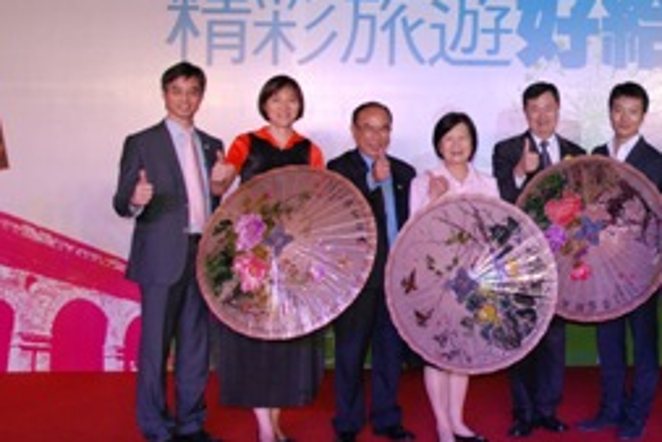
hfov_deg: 34.2
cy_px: 128
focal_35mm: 56
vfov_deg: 24.1
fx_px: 1028
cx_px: 565
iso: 800
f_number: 5
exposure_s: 1/100
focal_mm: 21
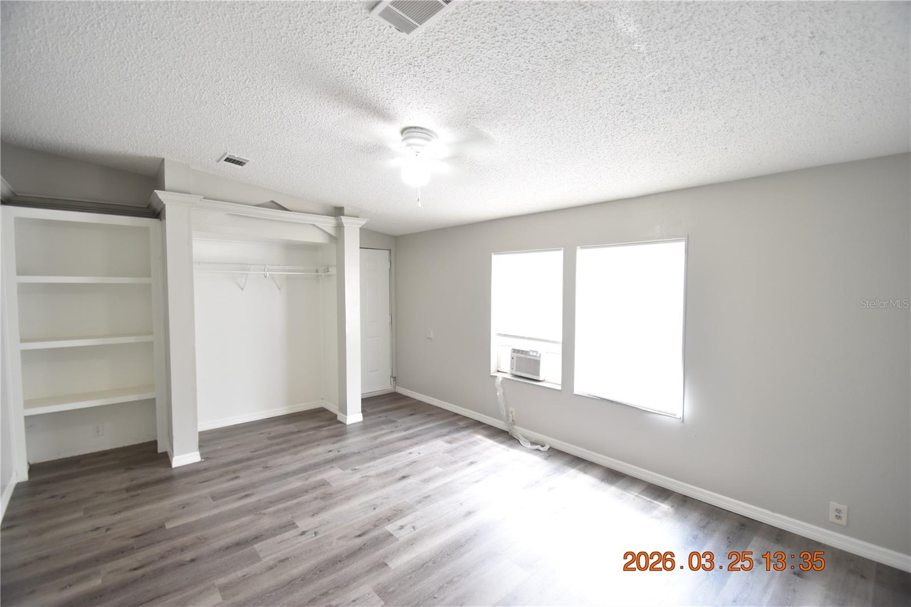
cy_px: 304
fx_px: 379
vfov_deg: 77.3
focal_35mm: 15
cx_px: 456
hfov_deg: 100.4
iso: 800
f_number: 3.5
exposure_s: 1/45
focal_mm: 10
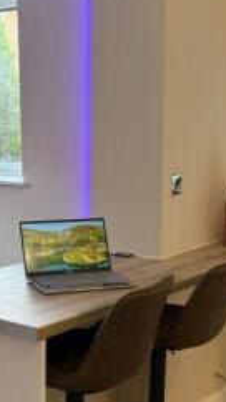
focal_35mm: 63
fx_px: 672
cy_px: 260
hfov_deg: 19.0
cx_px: 56
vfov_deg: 33.1
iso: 160
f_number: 1.78
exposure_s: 1/98
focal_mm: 6.76
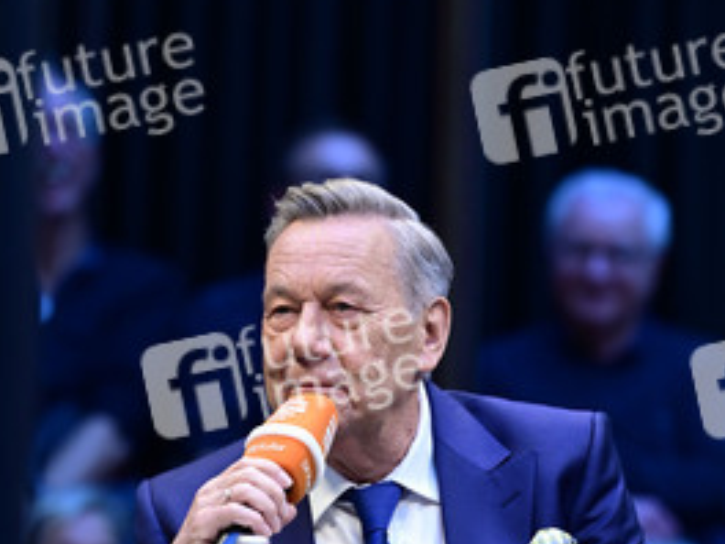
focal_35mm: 277
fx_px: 5802
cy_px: 511
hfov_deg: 7.2
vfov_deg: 5.4
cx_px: 362
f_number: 3.2
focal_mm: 190
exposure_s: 1/200
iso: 1100
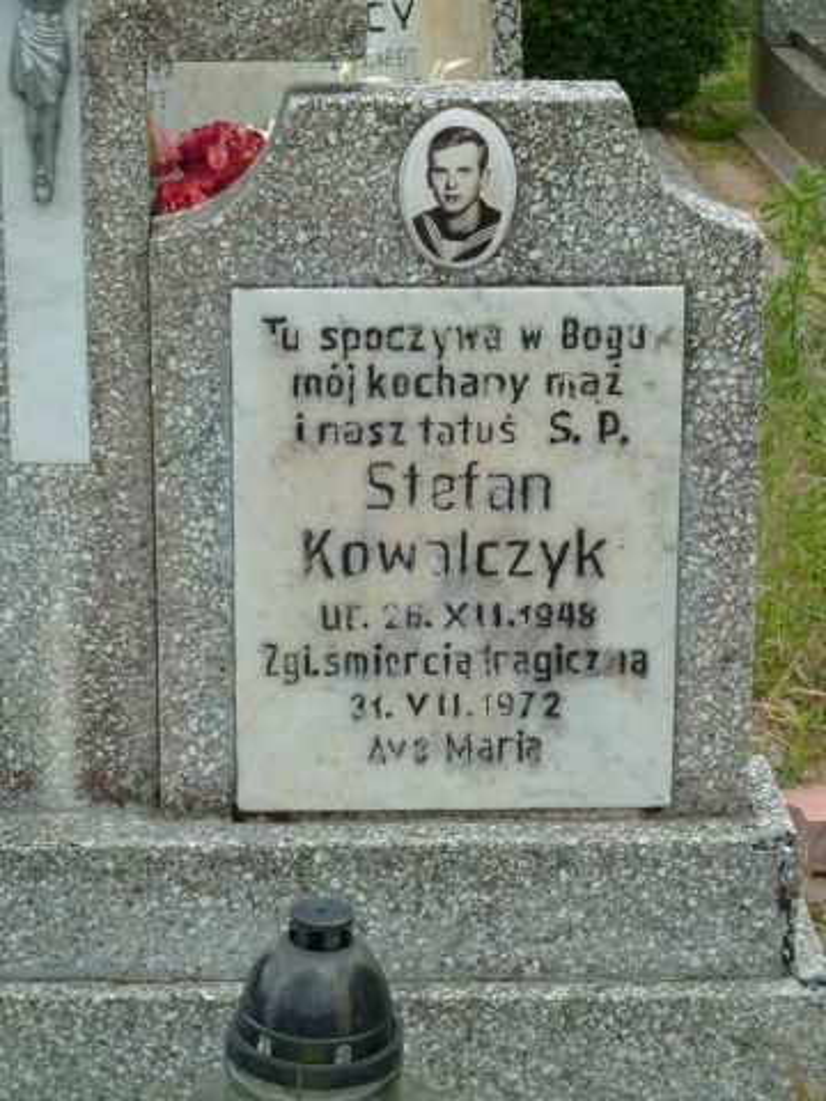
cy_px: 550
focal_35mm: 104
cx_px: 413
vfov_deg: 18.9
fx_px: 3309
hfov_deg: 14.2
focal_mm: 17
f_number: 4.3
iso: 80
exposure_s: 1/200
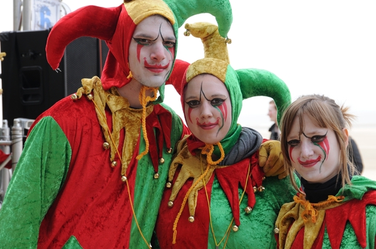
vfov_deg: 9.6
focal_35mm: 142
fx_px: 1486
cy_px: 124
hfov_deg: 14.4
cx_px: 188
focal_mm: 95
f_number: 10
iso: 200
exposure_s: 1/80
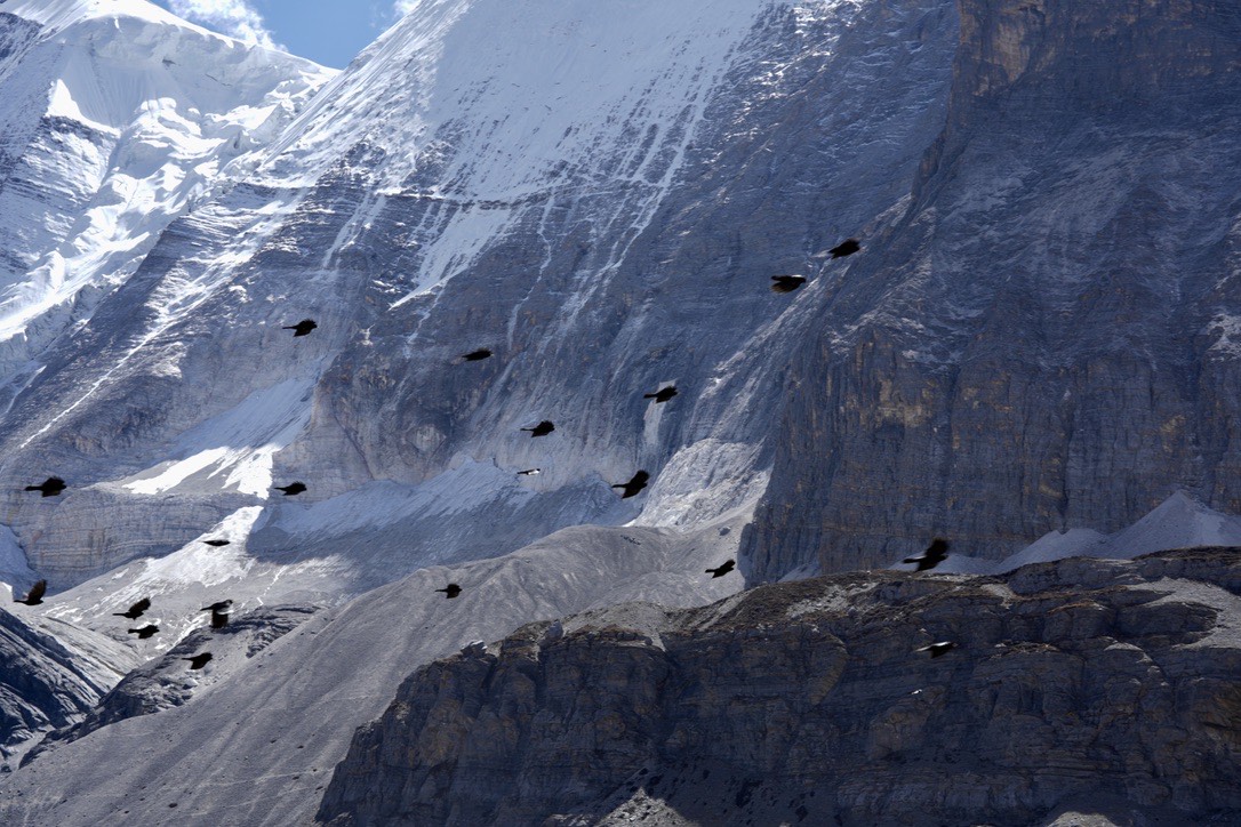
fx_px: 2413
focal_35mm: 70
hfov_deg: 28.8
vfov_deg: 19.5
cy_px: 414
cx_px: 620
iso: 80
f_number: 9
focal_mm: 70
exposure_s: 1/100
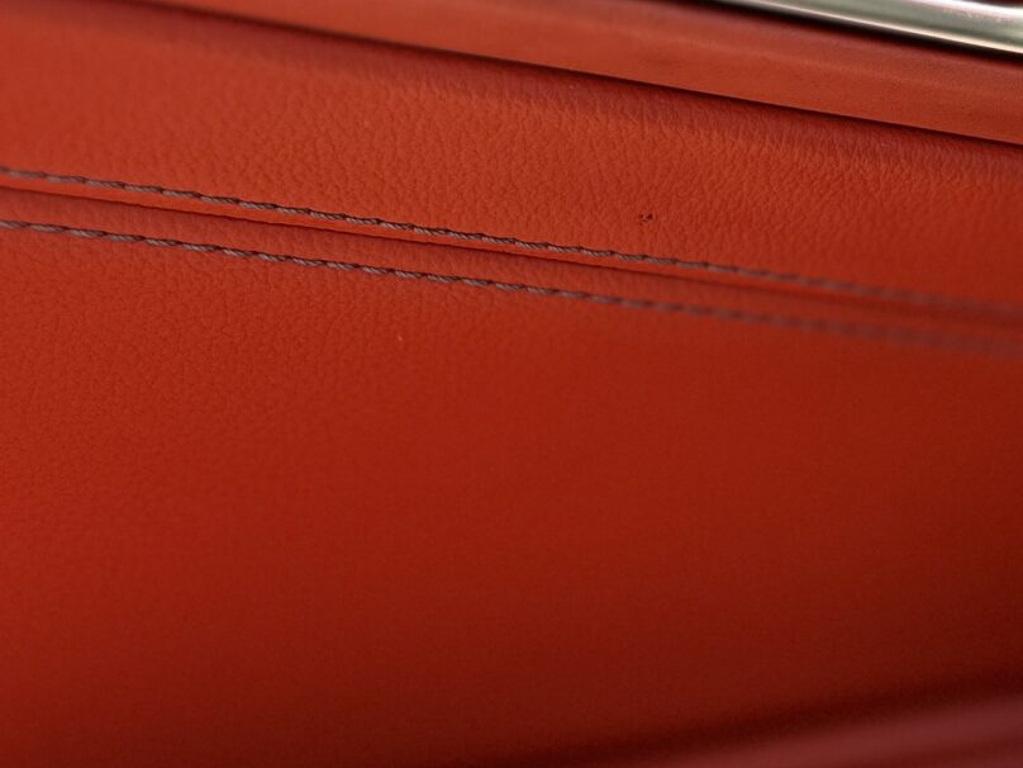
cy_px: 272
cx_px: 942
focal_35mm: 76
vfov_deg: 19.3
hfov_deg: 24.8
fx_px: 2246
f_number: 1.78
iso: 80
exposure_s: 1/999
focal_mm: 6.86
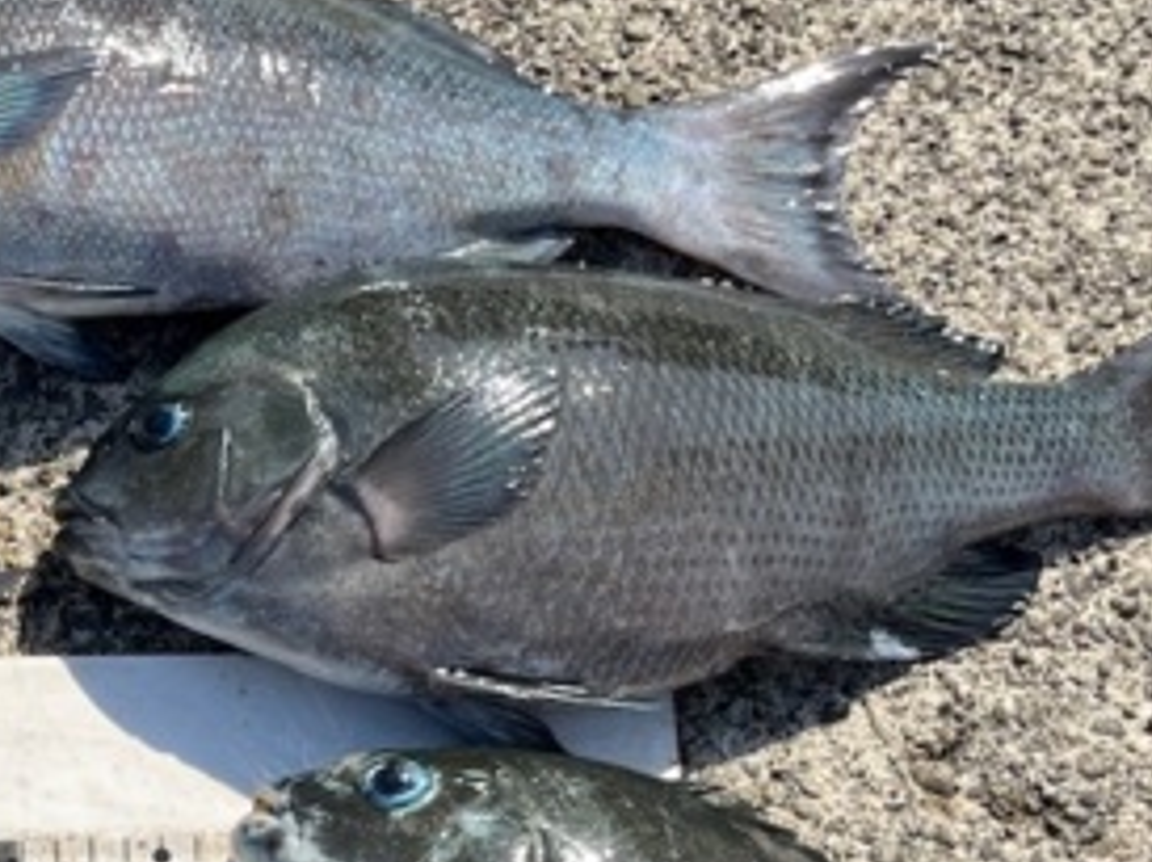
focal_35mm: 76
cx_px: -122
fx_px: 2527
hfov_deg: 24.0
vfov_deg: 18.5
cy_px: 980
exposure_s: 1/1862
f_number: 1.6
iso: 50
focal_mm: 5.1
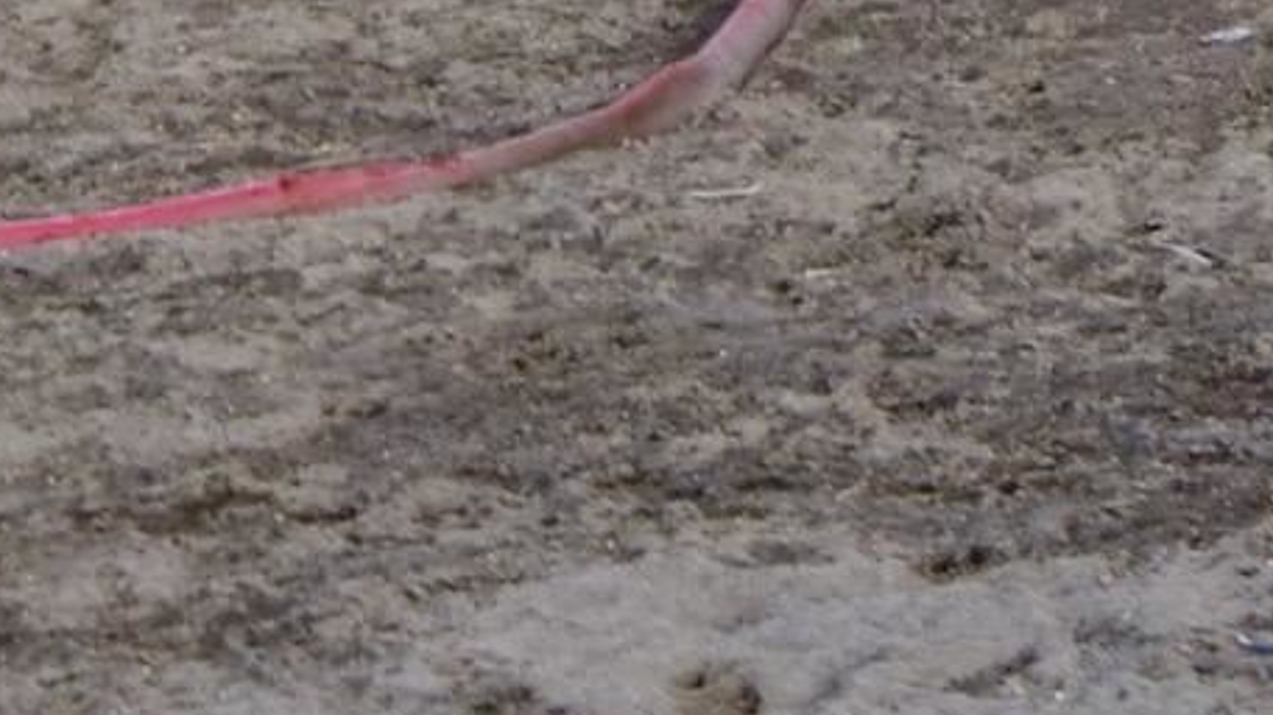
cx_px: 413
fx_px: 6984
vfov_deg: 5.7
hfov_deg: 10.4
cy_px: -825
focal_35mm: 207
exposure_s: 1/250
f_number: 5.6
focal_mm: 24
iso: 360
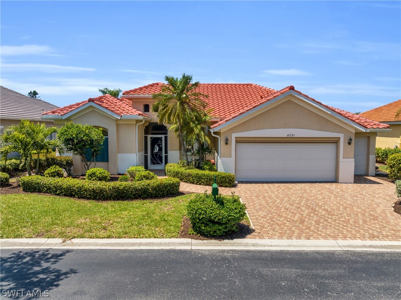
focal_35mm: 24
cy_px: 150
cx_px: 200
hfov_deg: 71.6
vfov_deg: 56.7
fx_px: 278
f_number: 4
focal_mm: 12.29
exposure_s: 1/60
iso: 100
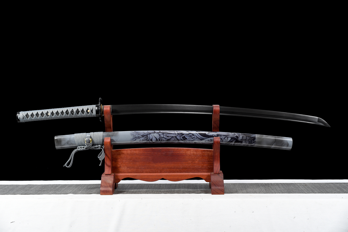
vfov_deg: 22.6
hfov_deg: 33.4
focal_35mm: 60
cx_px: 174
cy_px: 116
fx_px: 580
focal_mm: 60
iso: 100
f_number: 9
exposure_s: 1/160
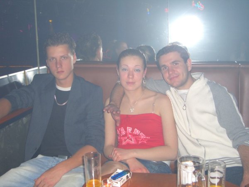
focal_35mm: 46
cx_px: 124
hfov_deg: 41.2
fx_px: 331
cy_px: 94
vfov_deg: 31.5
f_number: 3.1
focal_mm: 9.5
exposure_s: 1/60
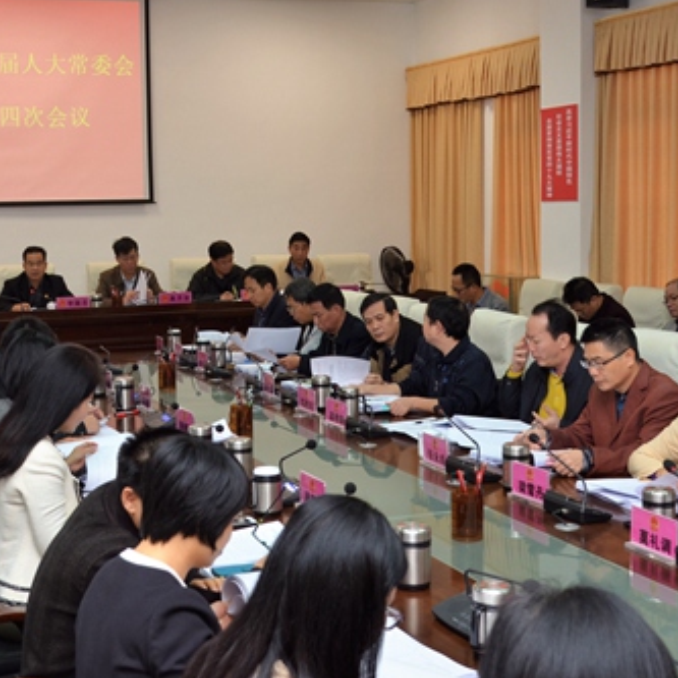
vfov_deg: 31.1
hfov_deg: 31.0
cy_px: 296
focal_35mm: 55
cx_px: 265
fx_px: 1219
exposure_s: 1/60
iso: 320
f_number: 5.6
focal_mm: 24
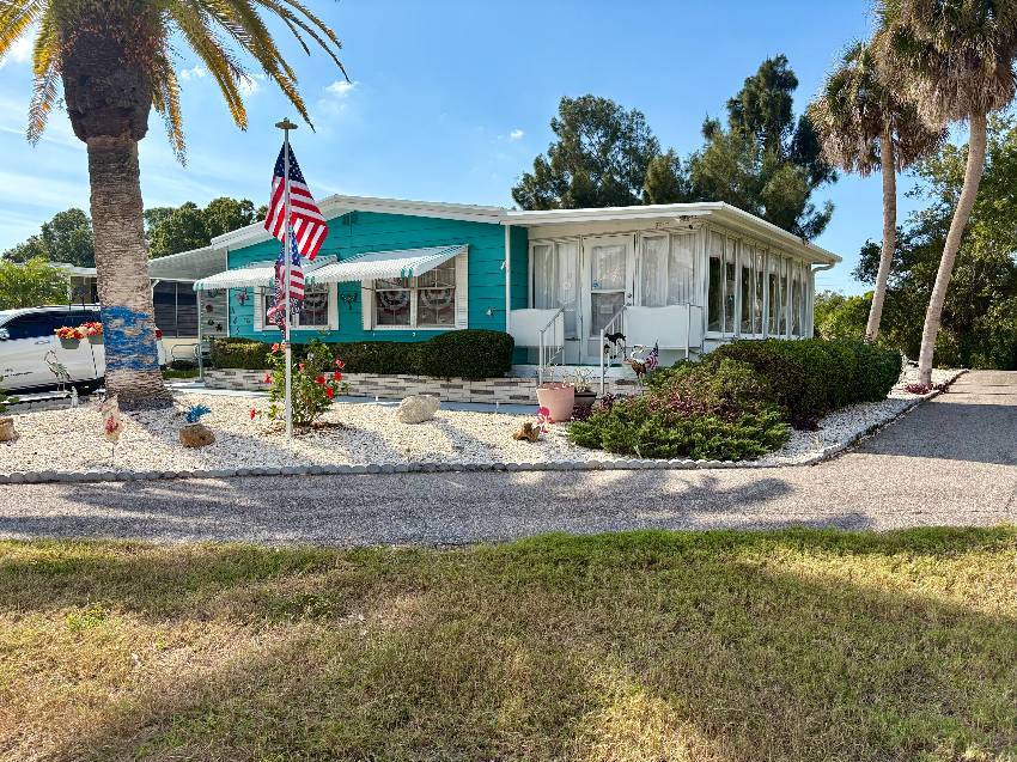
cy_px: 381
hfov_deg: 67.3
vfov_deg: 53.0
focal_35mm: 26
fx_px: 764
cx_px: 508
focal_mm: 5.96
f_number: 1.6
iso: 50
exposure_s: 1/3623
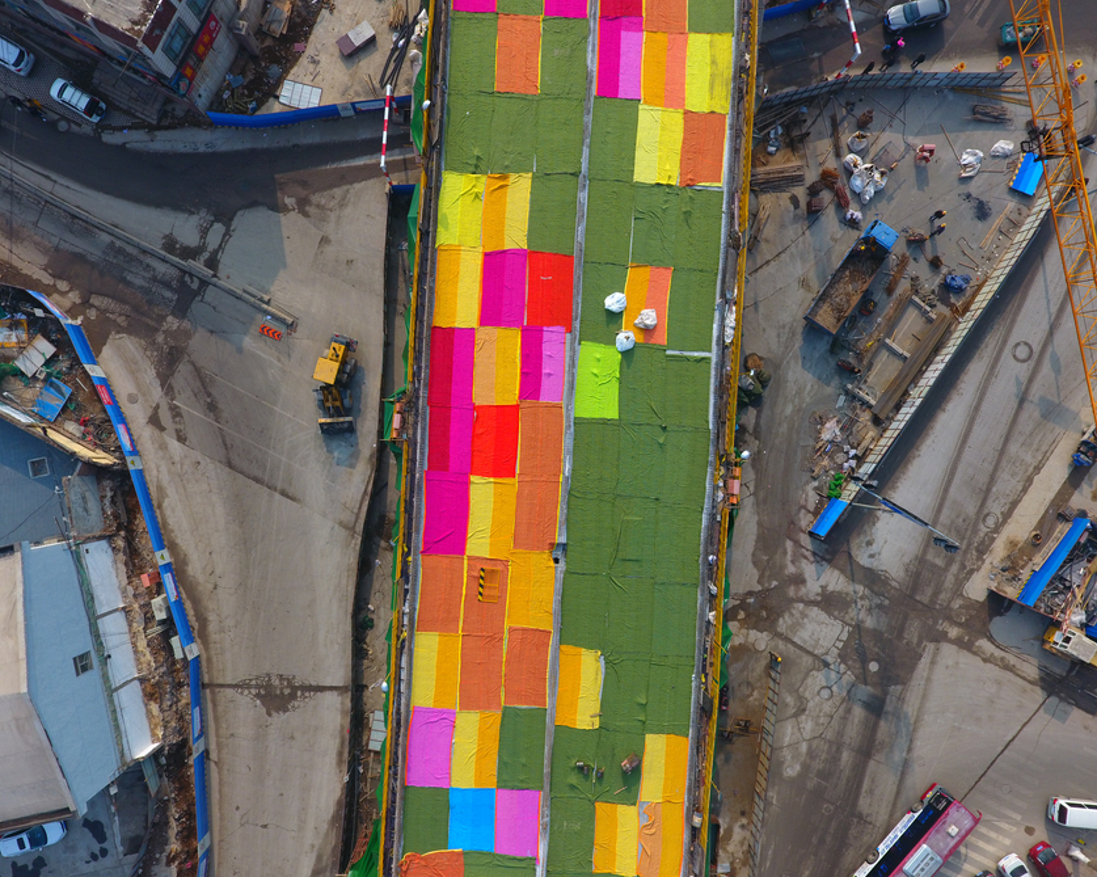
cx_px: 529
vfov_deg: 65.5
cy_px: 441
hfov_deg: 77.6
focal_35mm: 21
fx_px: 682
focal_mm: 3.61
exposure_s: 1/679
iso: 100
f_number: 2.8
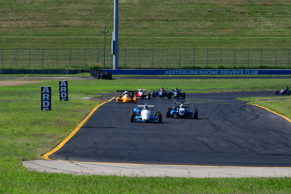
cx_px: 146
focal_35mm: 465
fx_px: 3760
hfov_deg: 4.4
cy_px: 97
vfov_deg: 3.0
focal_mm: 310
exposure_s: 1/640
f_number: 13
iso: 500
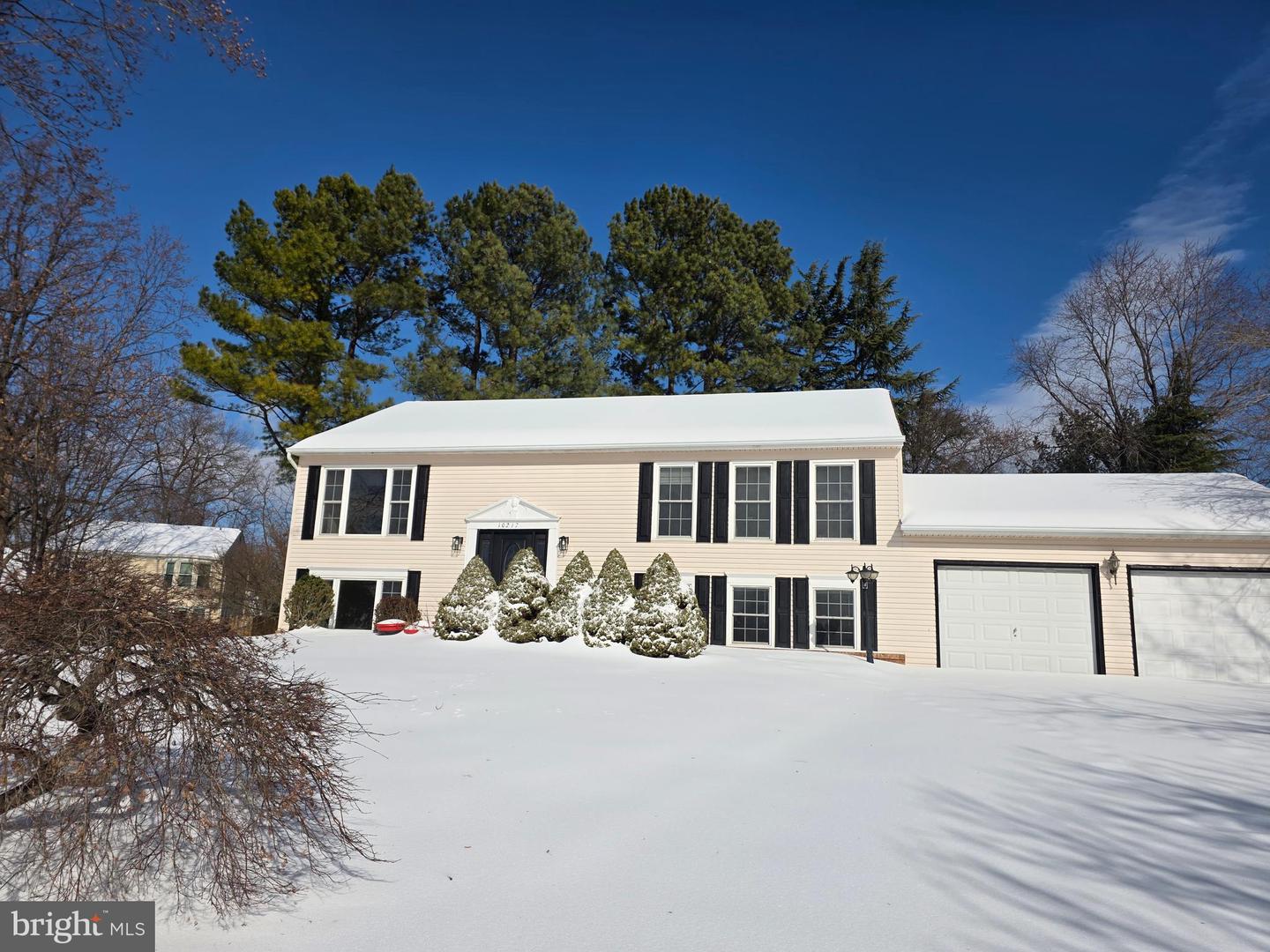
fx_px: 844
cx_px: 635
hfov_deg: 73.9
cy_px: 476
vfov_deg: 58.9
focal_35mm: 23
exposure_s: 1/7944
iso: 40
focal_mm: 6.3
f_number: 1.7
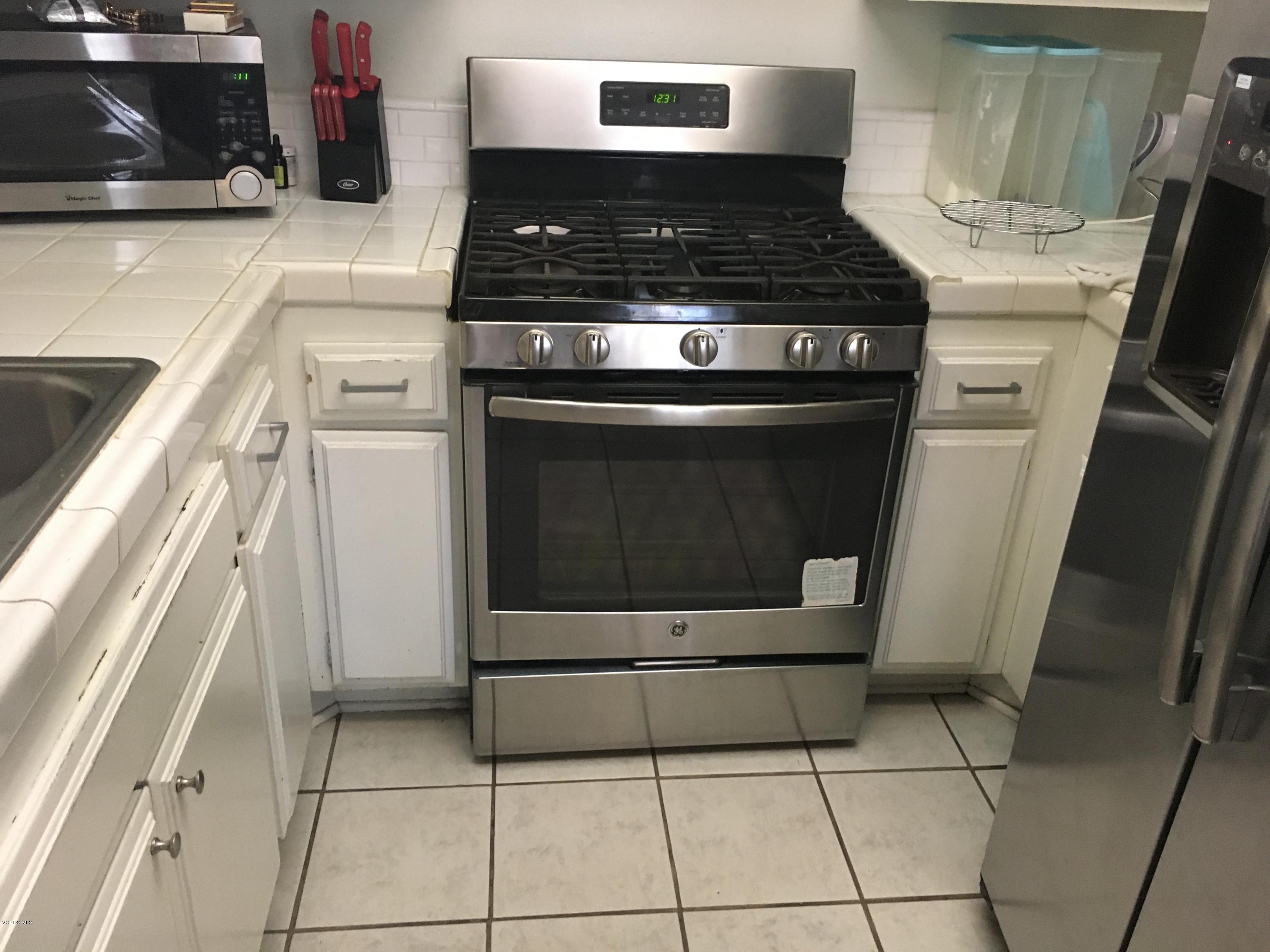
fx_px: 1064
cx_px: 635
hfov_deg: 61.7
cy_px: 476
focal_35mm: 29
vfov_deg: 48.2
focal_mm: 4.15
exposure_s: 1/20
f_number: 2.2
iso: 200
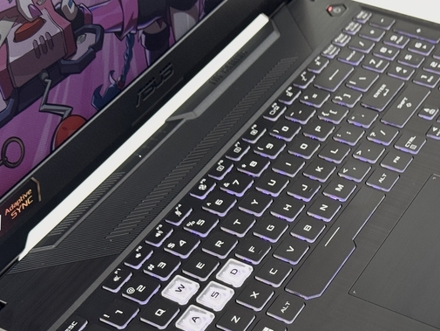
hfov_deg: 25.3
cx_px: 330
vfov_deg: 19.2
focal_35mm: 76
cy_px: 256
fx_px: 966
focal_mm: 6.76
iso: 100
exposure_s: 1/77
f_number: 1.78
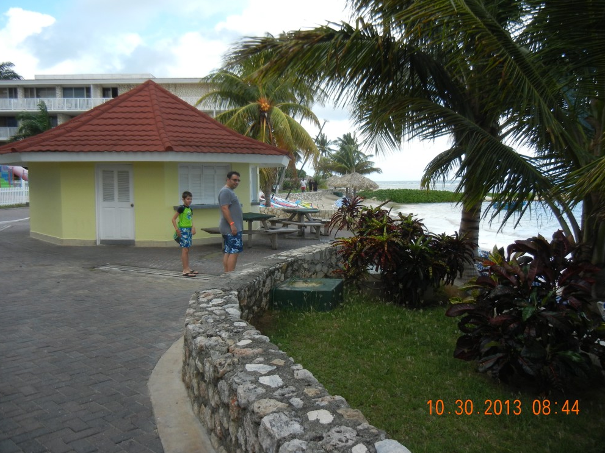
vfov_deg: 45.4
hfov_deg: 58.4
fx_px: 542
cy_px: 222
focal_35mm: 31
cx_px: 305
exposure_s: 1/468
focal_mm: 5.4
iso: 160
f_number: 3.5
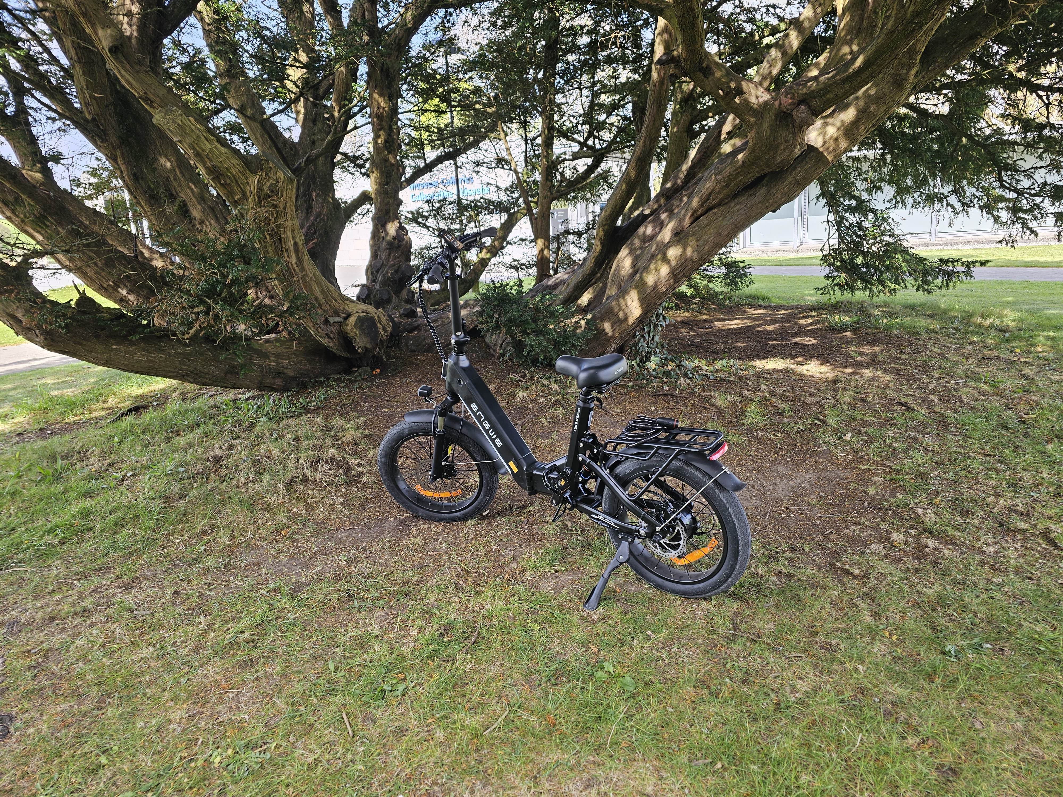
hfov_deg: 73.9
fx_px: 706
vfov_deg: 58.9
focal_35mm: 23
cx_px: 532
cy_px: 398
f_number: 1.7
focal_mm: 6.3
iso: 12
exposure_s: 1/51
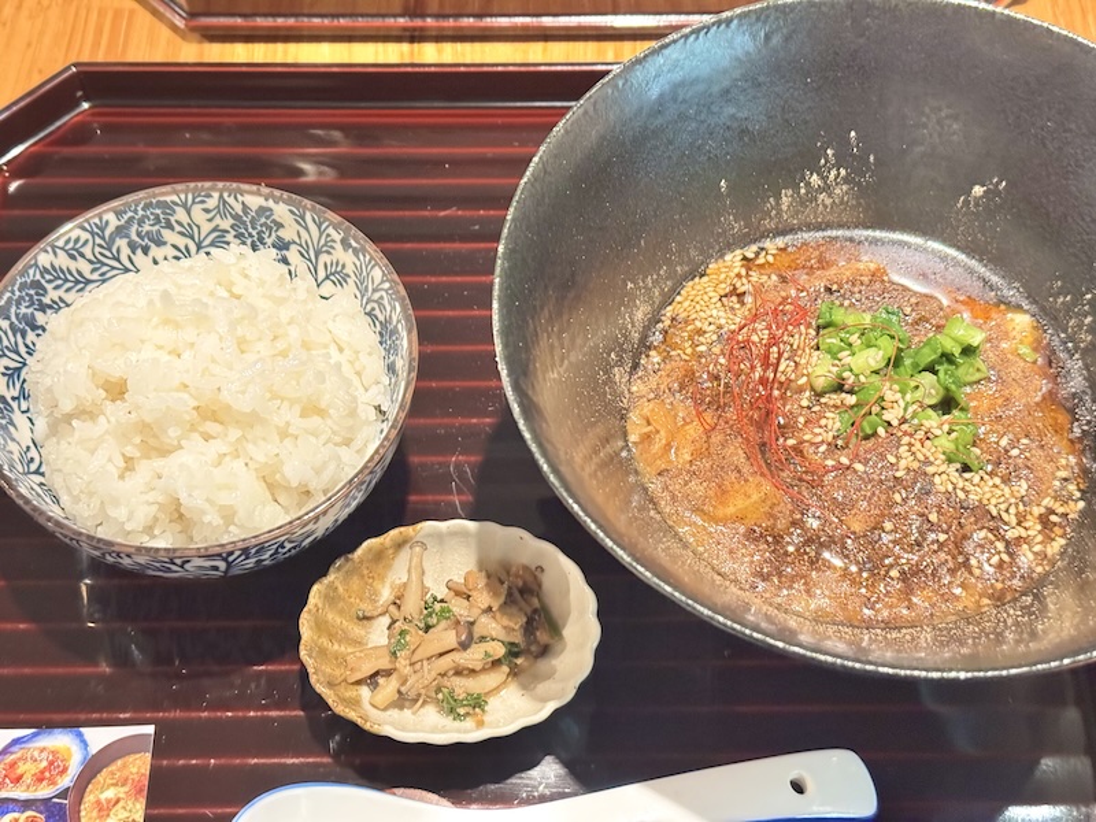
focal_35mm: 48
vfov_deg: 30.3
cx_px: 548
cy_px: 411
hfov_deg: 39.7
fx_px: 1520
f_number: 1.78
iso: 800
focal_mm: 6.76
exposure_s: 1/25
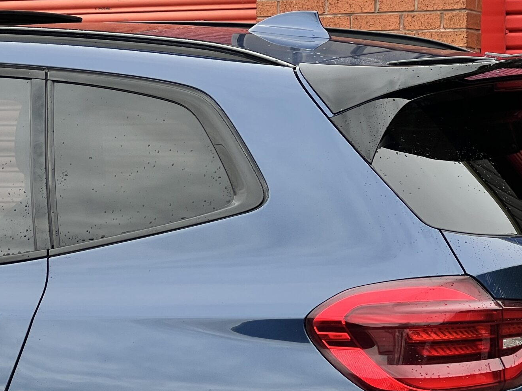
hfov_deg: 13.3
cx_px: 269
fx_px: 2247
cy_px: 199
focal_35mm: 149
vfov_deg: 10.0
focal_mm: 9
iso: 32
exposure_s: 1/99
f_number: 2.8
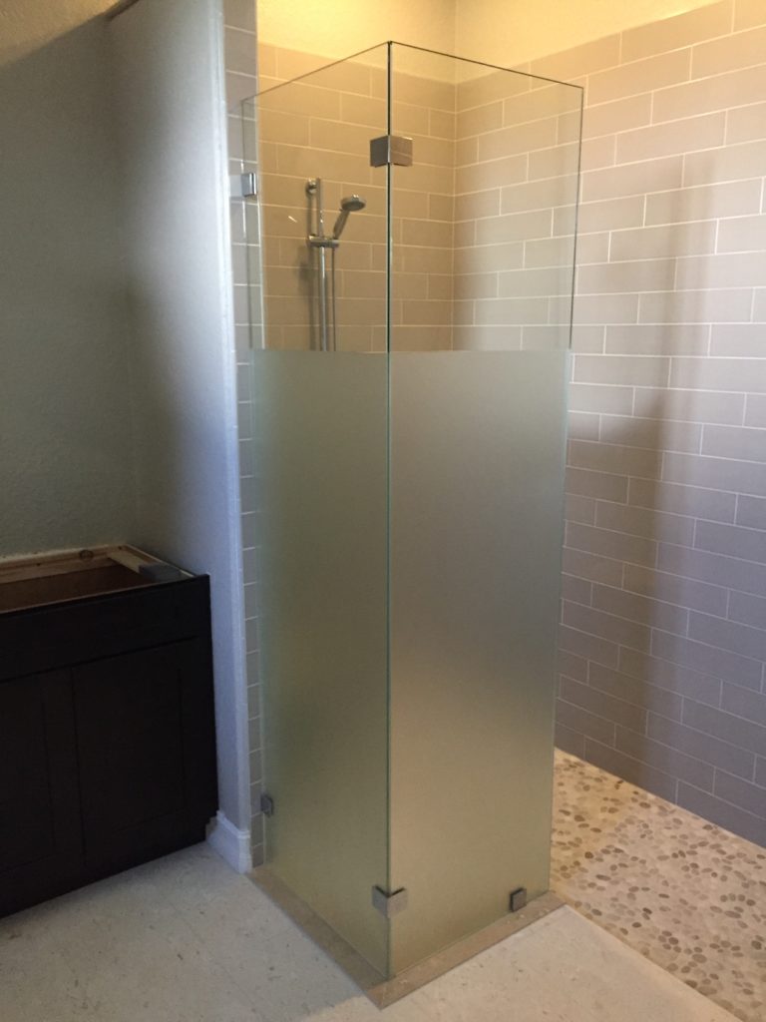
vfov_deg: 61.7
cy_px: 511
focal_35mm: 29
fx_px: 856
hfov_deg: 48.2
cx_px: 383
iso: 250
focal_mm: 4.15
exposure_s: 1/15
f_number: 2.2
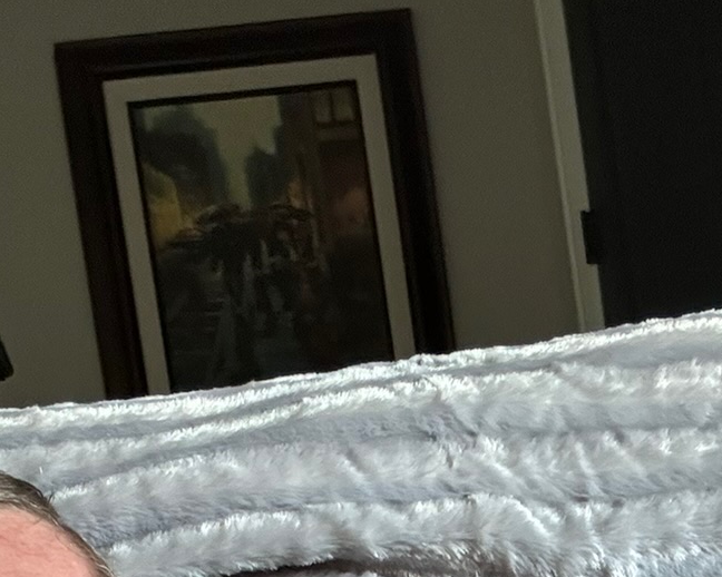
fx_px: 1517
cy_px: 833
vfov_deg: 19.2
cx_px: 373
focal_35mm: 71
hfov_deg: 26.8
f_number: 1.9
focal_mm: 2.69
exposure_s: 1/33
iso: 400
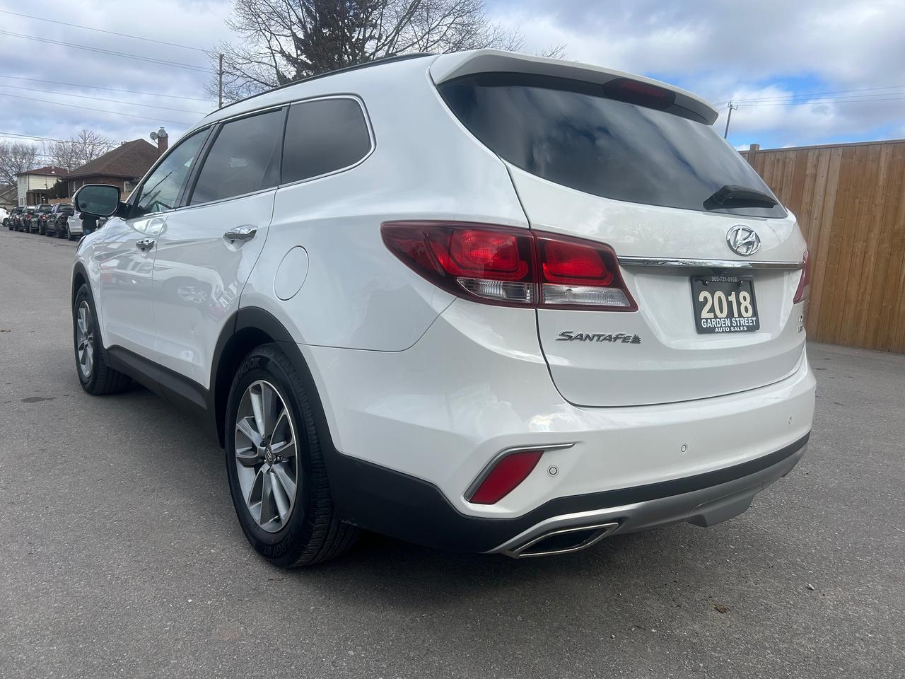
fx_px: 680
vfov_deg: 53.1
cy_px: 340
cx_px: 452
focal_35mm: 26
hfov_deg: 67.3
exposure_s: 1/4115
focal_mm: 5.7
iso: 50
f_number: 1.5
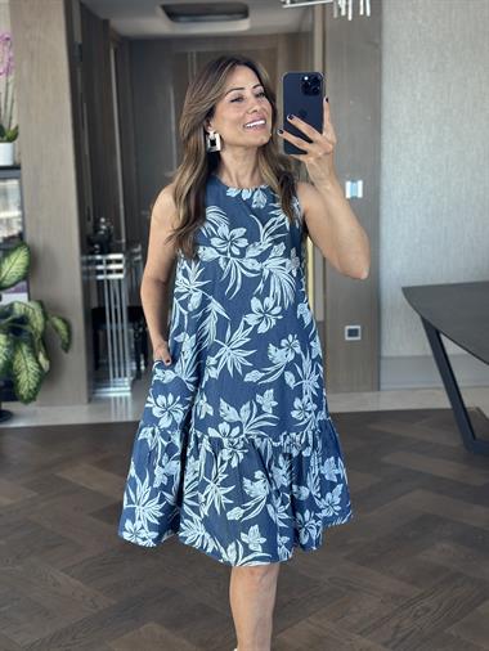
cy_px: 326
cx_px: 244
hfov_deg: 30.3
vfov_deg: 39.6
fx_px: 903
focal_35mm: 48
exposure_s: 1/75
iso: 125
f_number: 1.78
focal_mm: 6.86
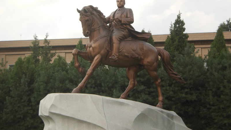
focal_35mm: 90
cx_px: 115
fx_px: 551
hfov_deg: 23.7
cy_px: 52
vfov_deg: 13.4
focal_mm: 14.3
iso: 50
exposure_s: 1/100
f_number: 7.2
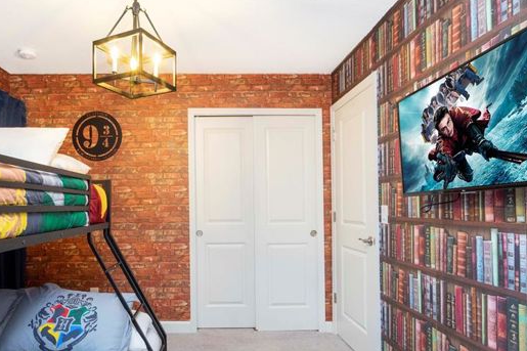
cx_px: 204
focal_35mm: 26
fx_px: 380
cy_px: 200
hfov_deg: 68.5
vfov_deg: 49.4
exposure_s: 1/10
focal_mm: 19
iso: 1000
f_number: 13
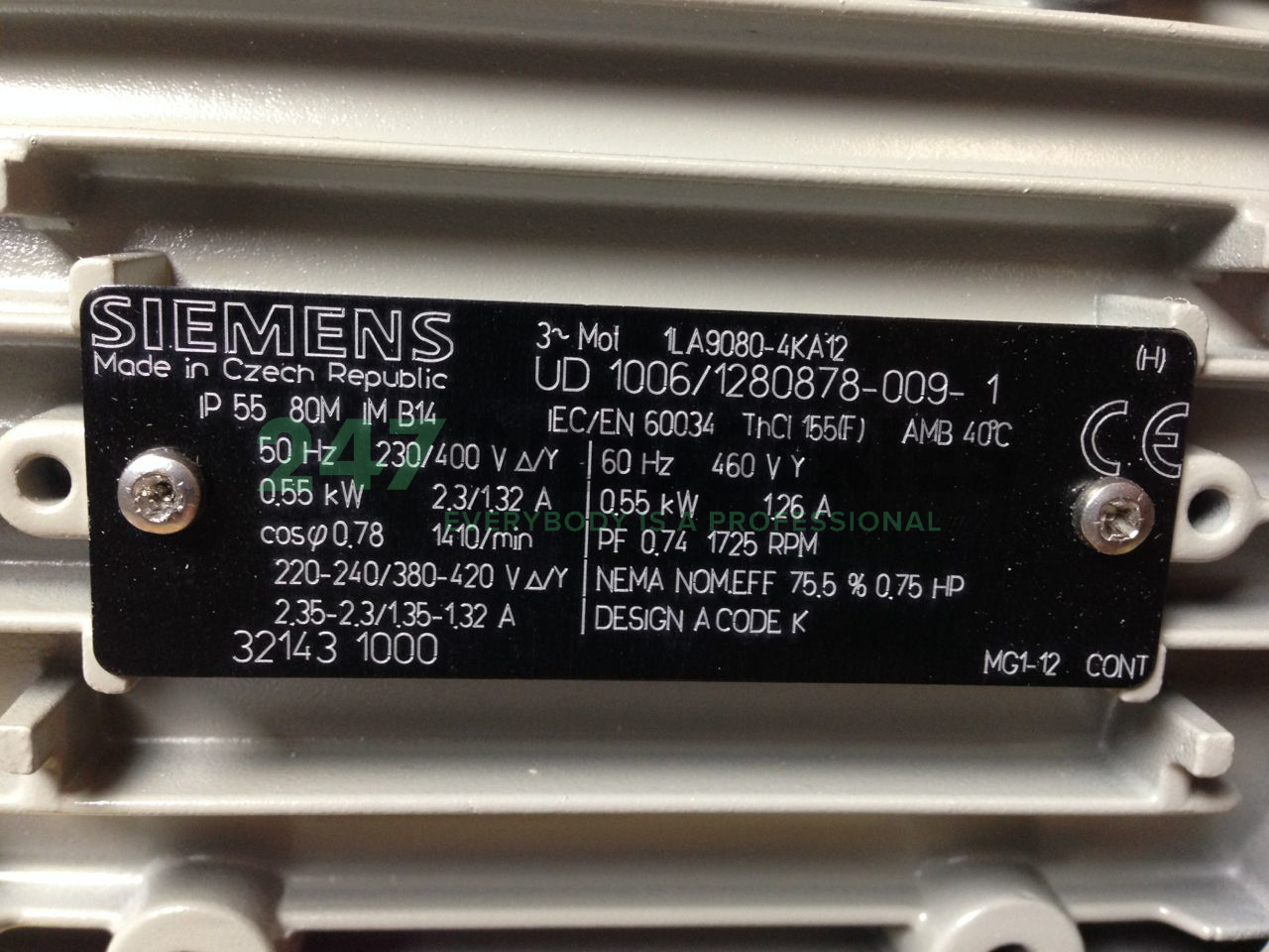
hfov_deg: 55.4
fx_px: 1210
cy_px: 476
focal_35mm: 33
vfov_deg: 42.9
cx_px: 634
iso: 125
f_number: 2.4
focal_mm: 4.12
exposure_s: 1/20
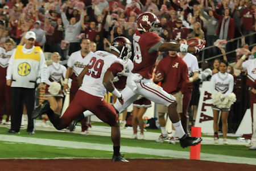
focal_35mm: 120
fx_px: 853
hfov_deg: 17.1
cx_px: 128
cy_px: 86
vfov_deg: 11.4
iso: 800
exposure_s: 1/400
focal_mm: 80
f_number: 2.8
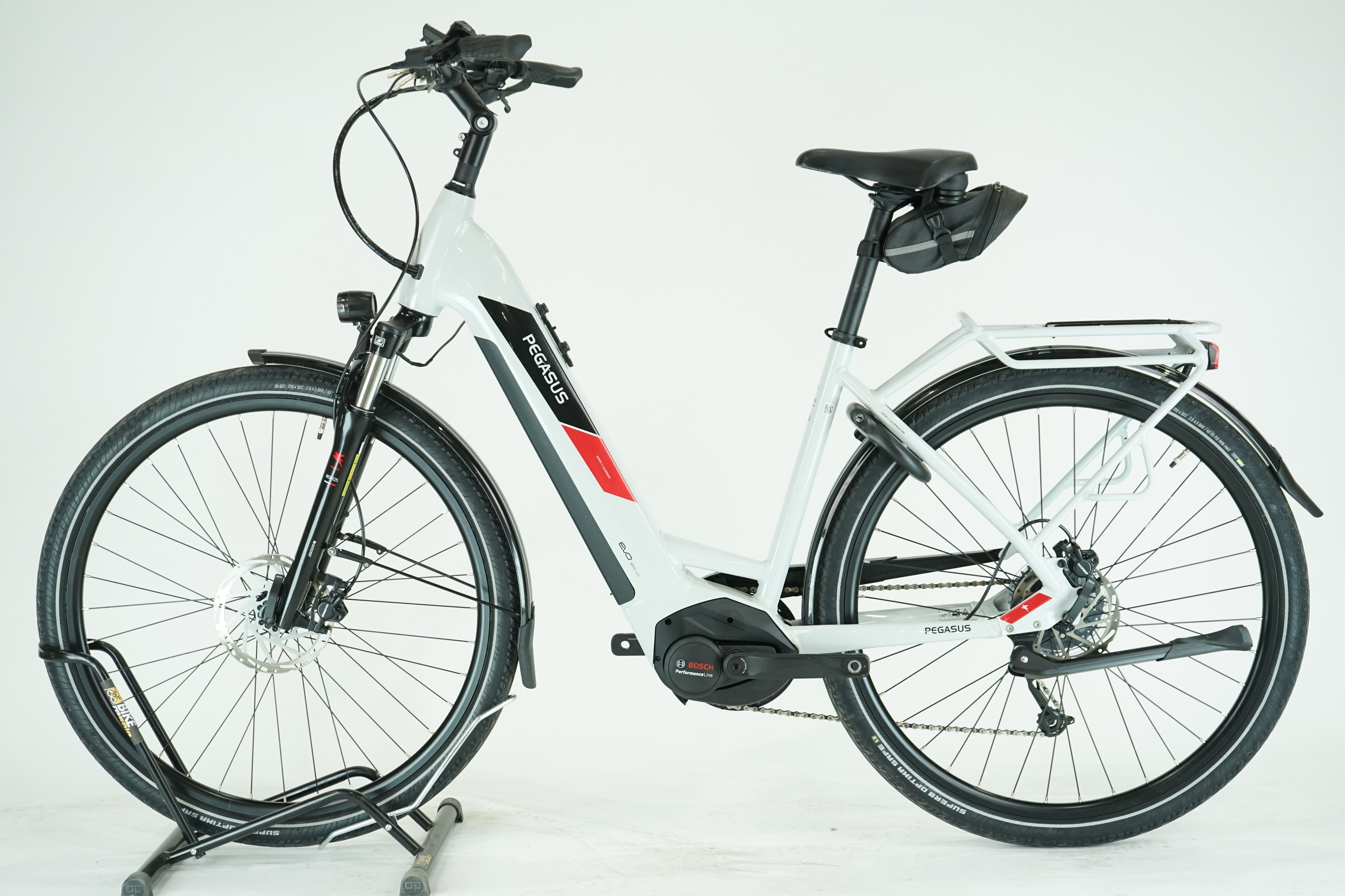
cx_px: 672
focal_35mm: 57
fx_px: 2129
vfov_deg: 23.8
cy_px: 448
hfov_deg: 35.1
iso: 1600
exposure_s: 1/200
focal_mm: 57
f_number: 5.6
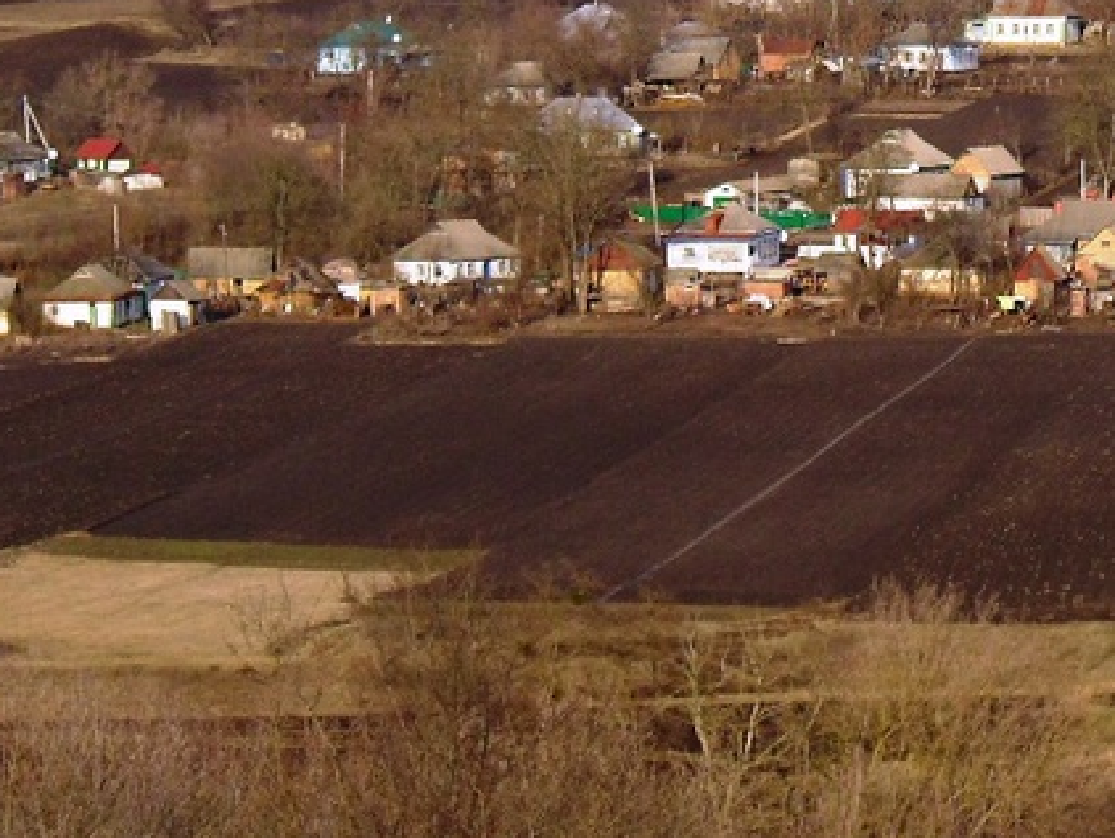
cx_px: 790
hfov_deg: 11.9
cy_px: 59
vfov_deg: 9.0
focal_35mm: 165
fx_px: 5318
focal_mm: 14.8
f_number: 4.5
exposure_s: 1/583
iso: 80
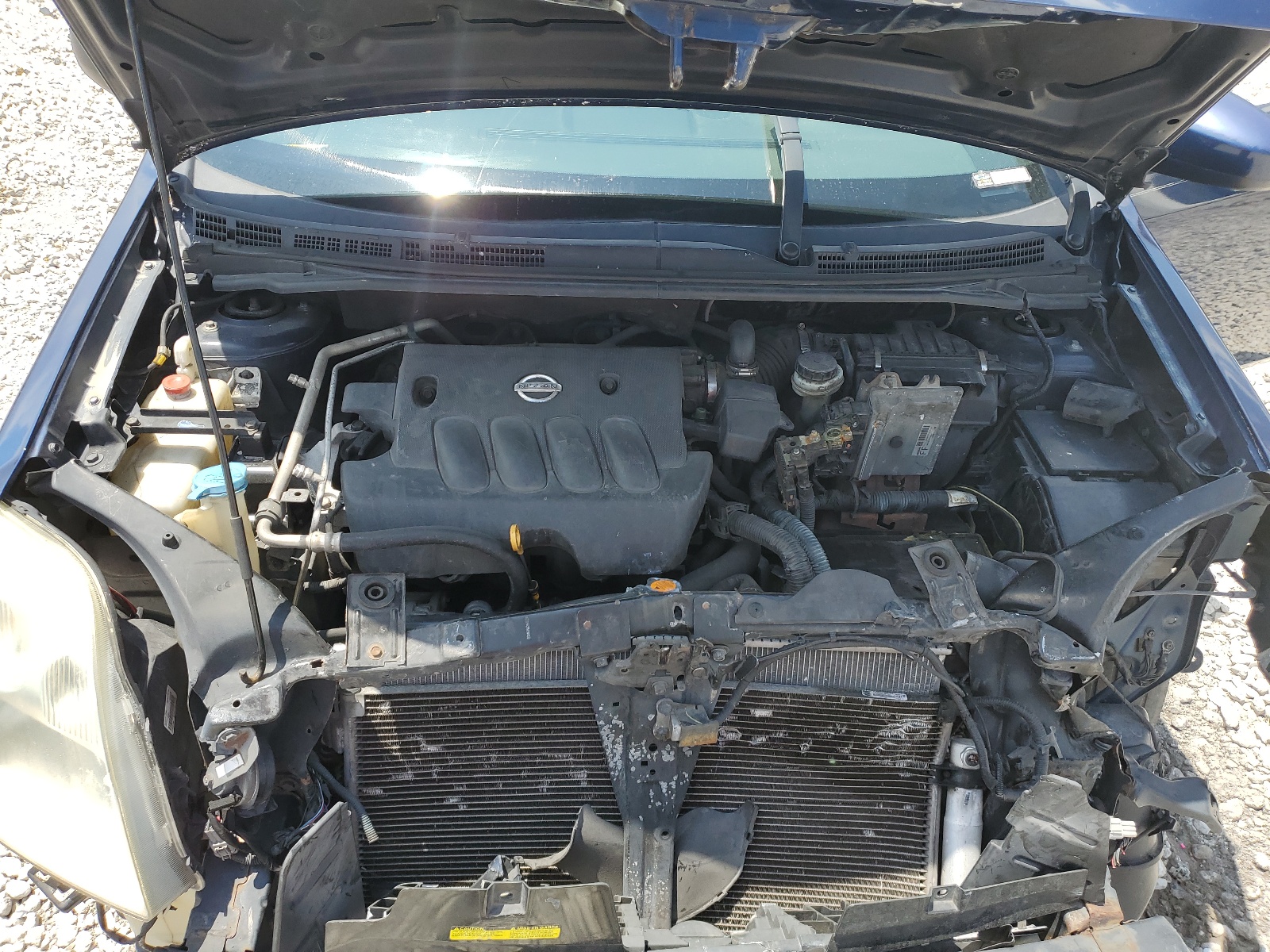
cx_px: 635
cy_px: 476
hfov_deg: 67.3
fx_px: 954
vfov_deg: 53.1
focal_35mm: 26
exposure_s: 1/1429
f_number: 1.5
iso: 50
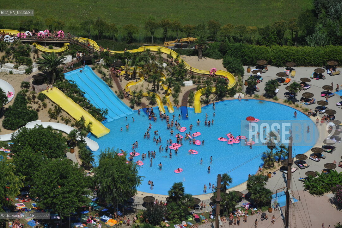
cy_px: 114
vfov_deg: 6.9
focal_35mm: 200
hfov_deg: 10.3
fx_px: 1899
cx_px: 171
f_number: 10
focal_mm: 200
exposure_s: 1/2000
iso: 400
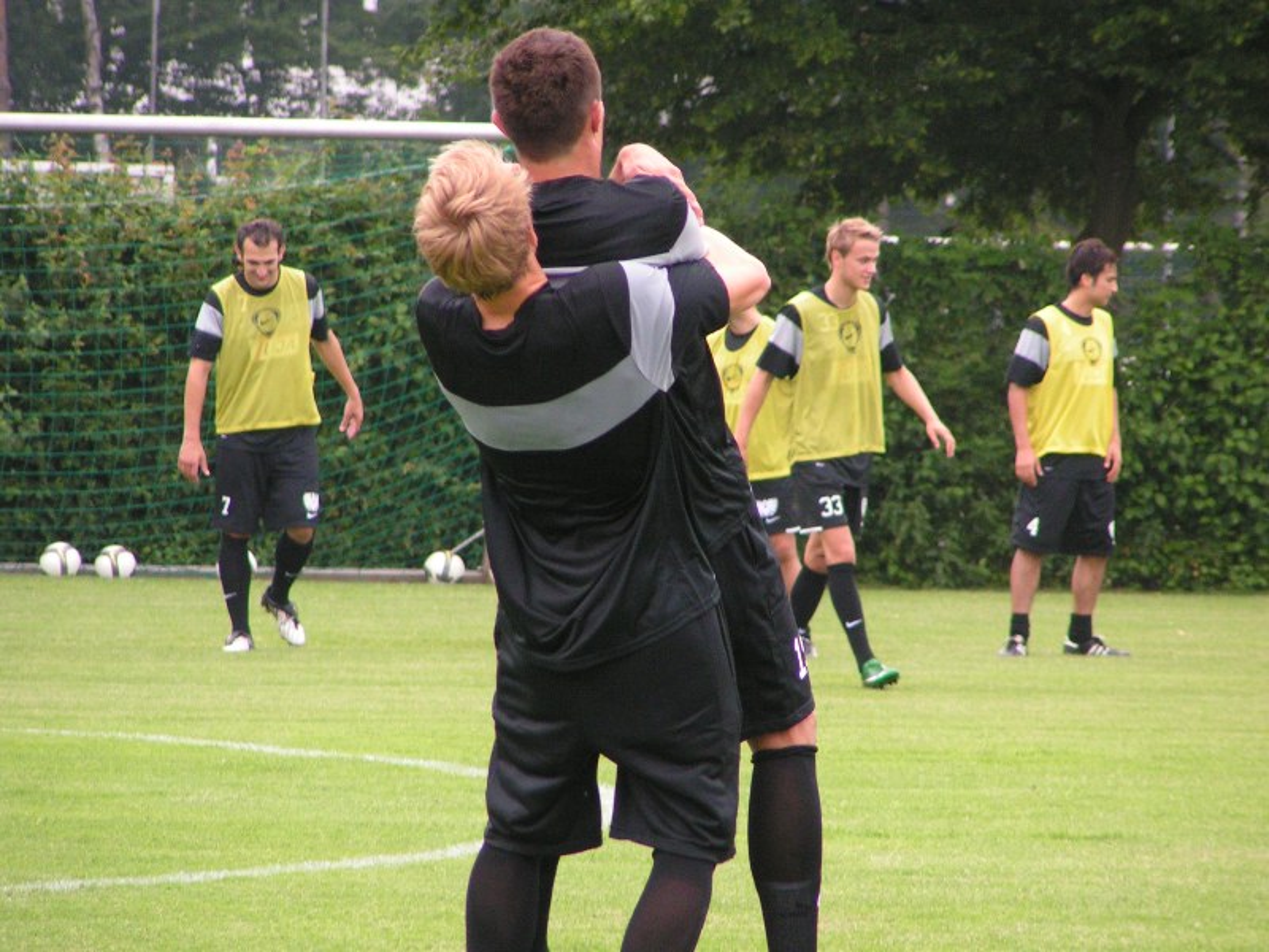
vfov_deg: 3.9
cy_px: 476
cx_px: 634
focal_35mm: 380
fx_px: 13931
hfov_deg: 5.2
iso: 200
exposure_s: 1/320
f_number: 3.5
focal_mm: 58
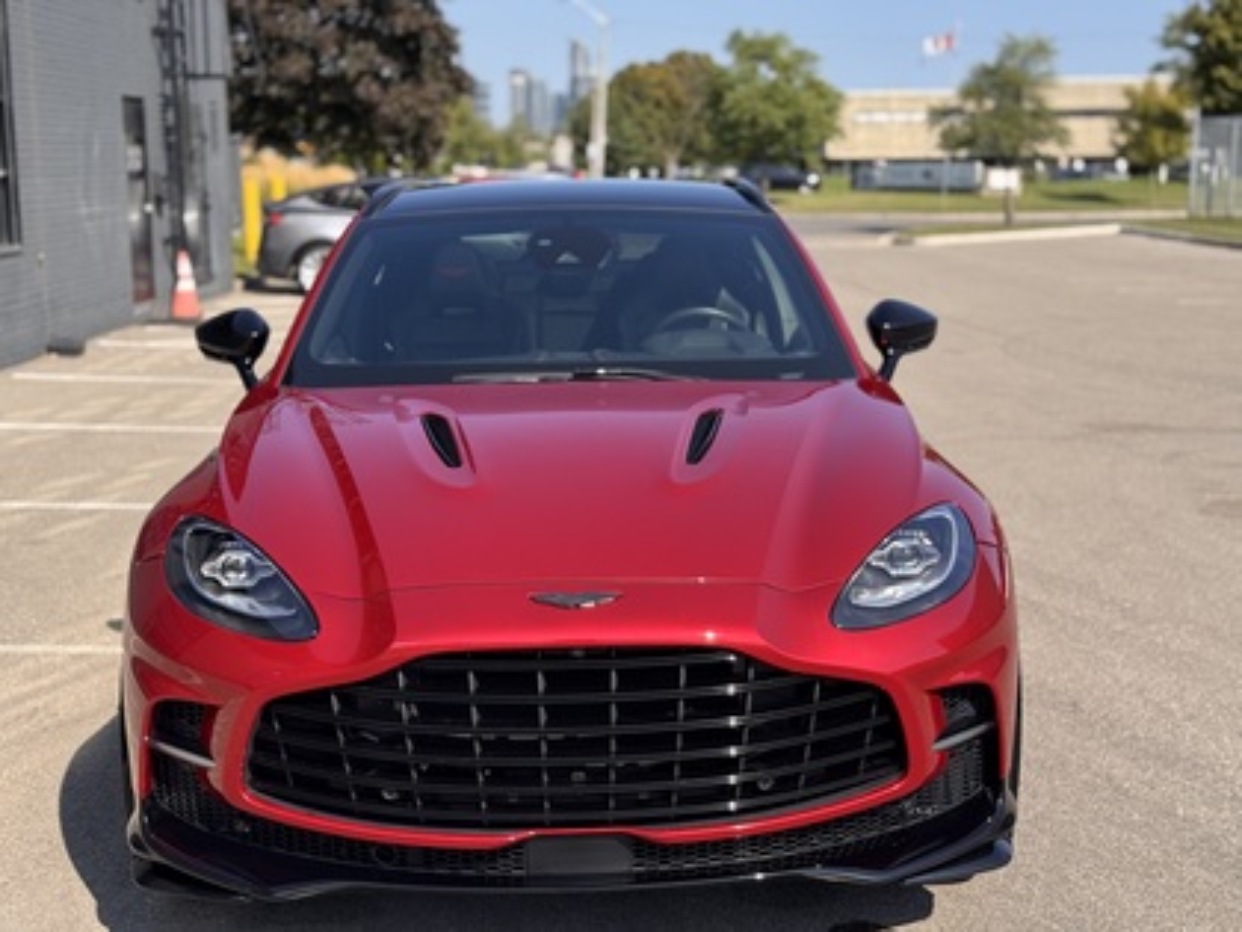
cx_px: 621
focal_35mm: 48
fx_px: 1722
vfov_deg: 30.3
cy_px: 466
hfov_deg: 39.7
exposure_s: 1/2513
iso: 64
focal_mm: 6.76
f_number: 1.78
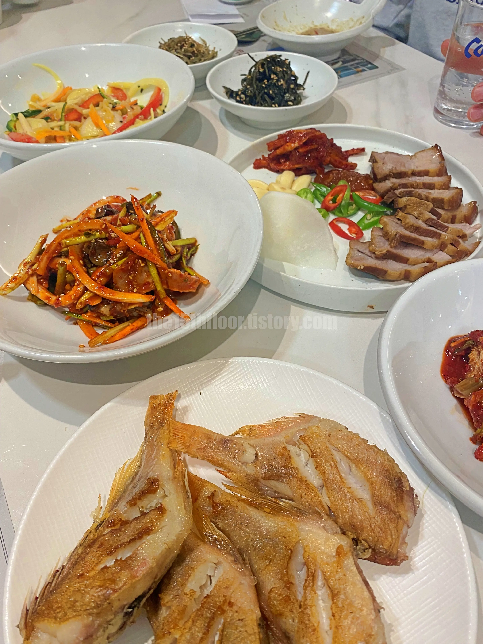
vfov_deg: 67.3
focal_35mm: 26
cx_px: 242
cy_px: 322
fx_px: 484
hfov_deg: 53.1
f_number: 1.8
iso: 80
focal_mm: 4.25
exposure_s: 1/60
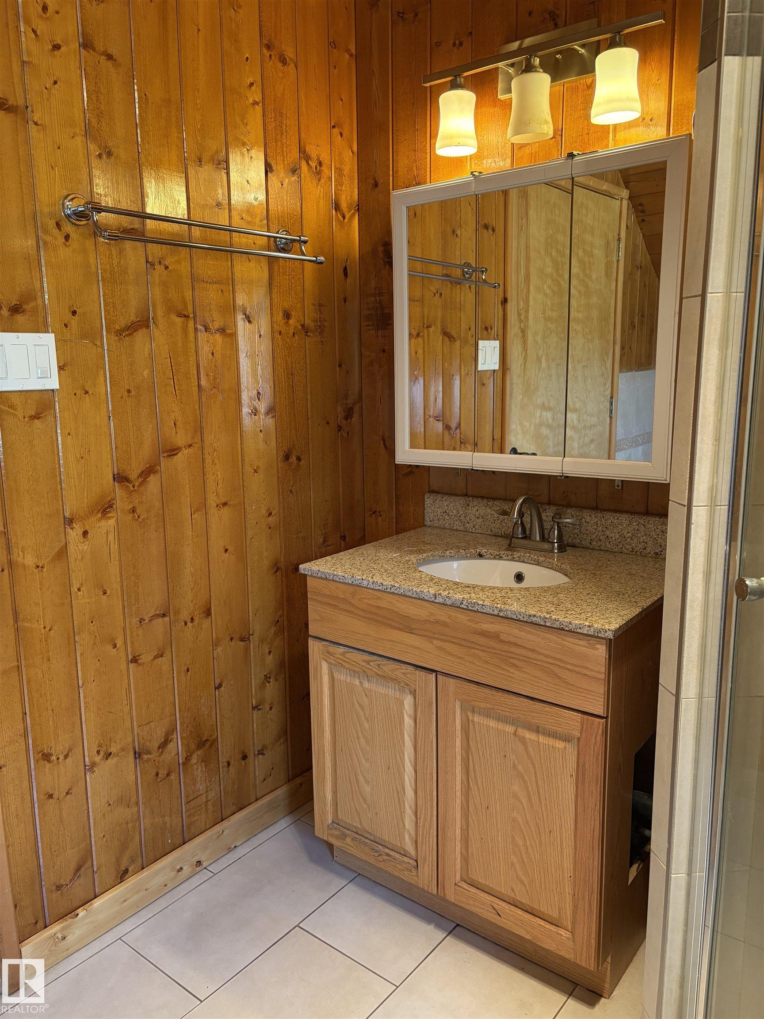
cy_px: 510
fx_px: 765
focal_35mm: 26
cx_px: 382
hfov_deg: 53.1
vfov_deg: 67.3
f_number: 1.6
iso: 160
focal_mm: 5.96
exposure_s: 1/60
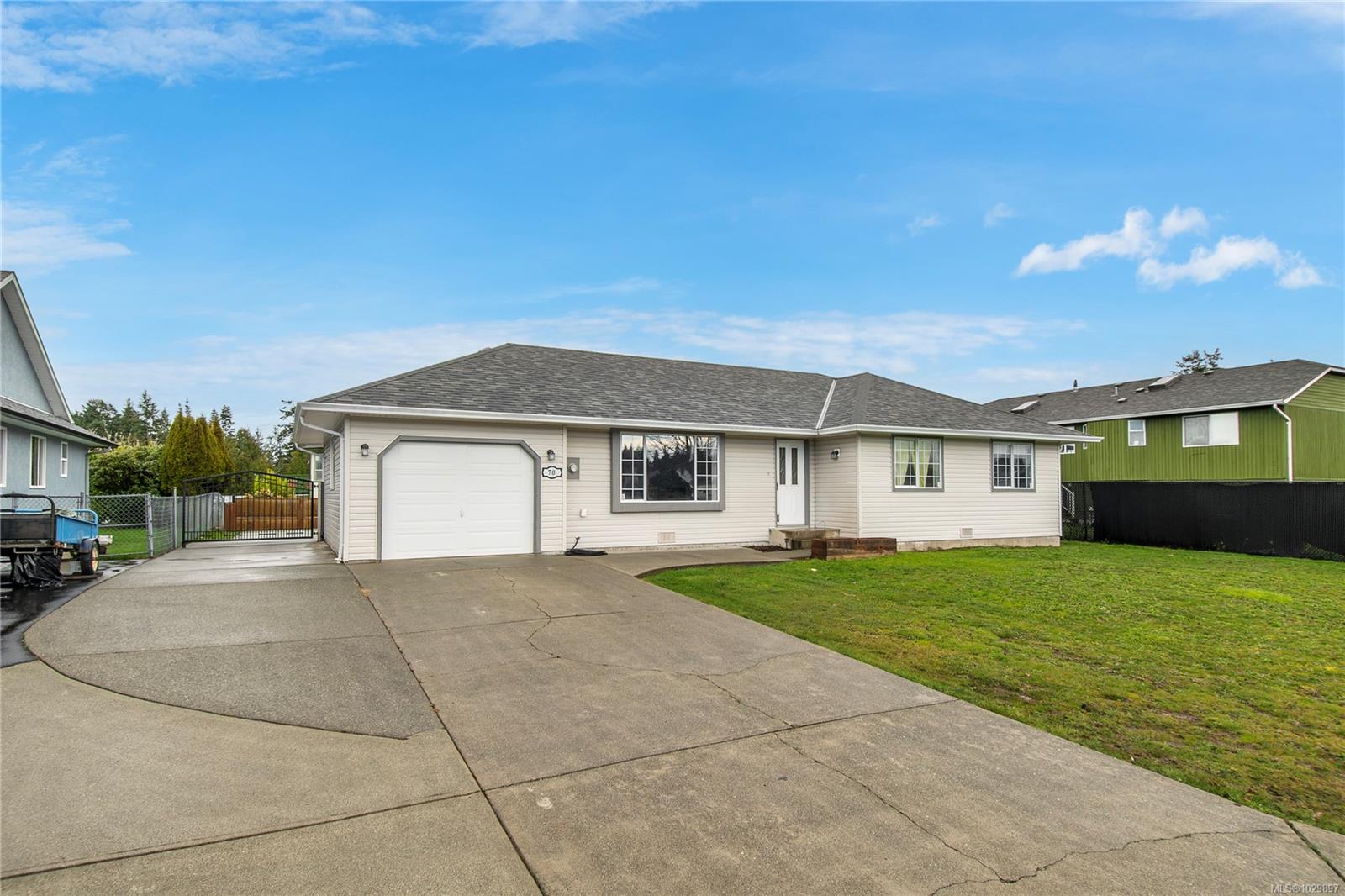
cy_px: 448
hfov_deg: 90.0
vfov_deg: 67.4
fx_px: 672
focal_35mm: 18
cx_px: 672
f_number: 8
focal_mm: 12
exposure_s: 1/320
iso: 250
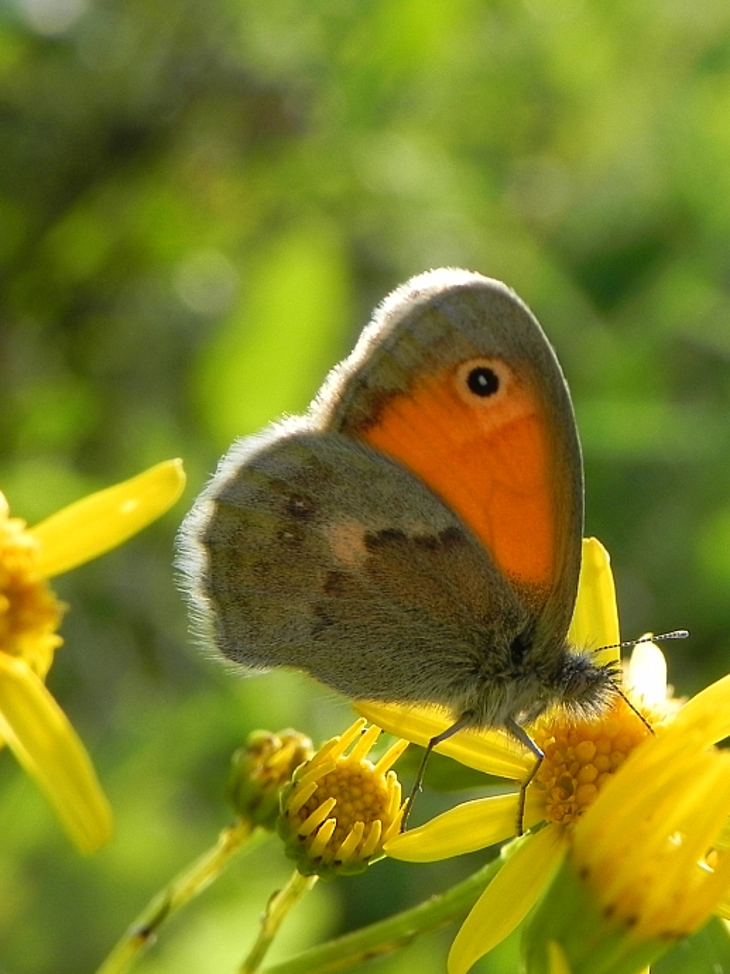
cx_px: 435
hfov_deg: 10.5
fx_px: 3967
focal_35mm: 141
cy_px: 531
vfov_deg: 14.0
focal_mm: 16.9
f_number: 5.6
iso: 160
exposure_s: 1/273
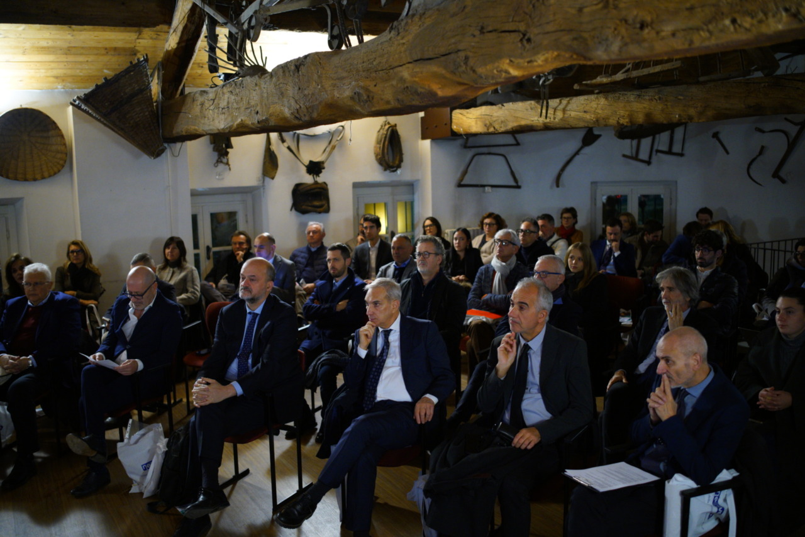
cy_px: 268
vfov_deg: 37.9
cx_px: 402
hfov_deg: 54.4
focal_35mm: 35
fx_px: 783
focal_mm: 35
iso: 3200
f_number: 2
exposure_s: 1/100
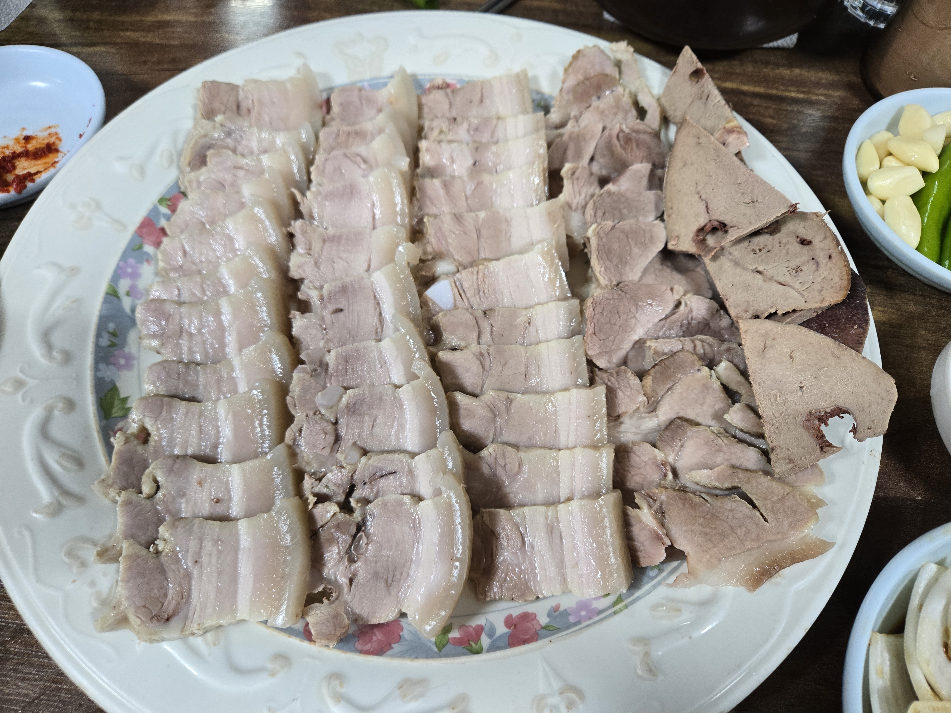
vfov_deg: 58.9
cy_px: 356
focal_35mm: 23
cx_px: 476
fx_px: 632
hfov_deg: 73.9
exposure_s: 1/120
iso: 200
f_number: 1.8
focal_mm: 5.4
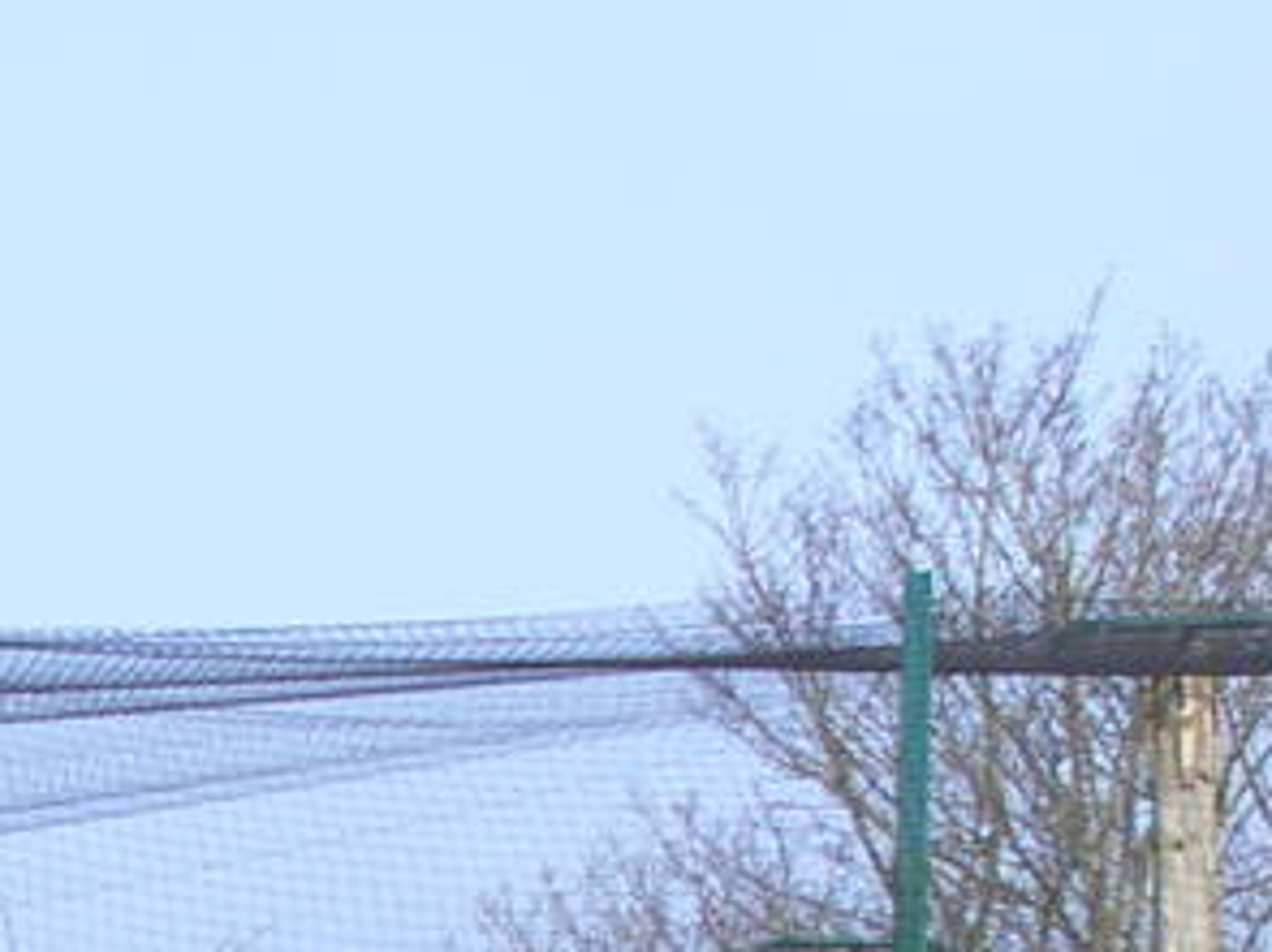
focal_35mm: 190
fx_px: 6979
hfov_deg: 9.2
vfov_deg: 7.5
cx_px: -1936
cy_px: 1964
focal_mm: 7.4
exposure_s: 1/200
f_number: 5.6
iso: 80
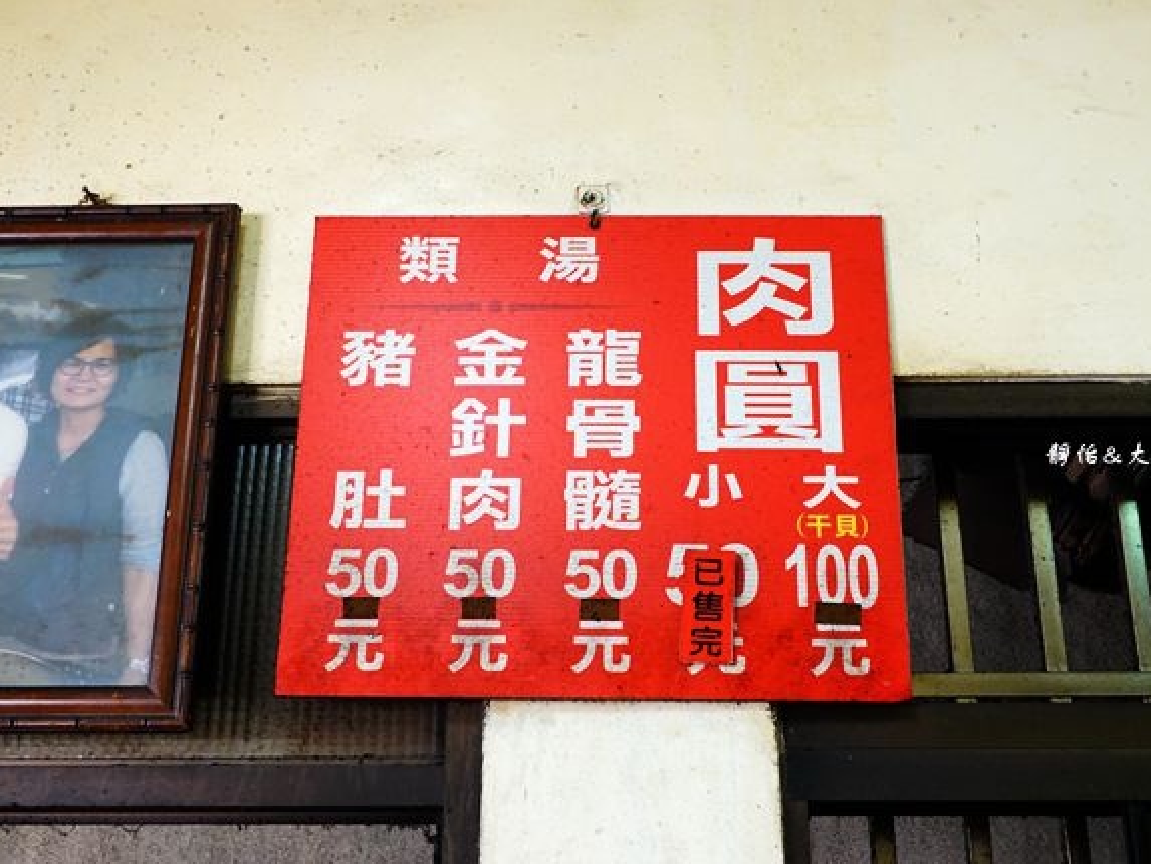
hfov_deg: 39.6
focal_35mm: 48
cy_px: 431
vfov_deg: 30.3
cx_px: 572
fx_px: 1596
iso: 800
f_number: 4
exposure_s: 1/40
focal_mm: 16.21
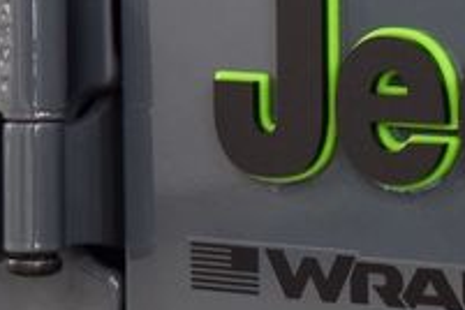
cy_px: 112
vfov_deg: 4.1
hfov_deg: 6.1
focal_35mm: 335
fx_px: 4327
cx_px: 490
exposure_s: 1/30
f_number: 6.3
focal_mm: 70
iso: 1600
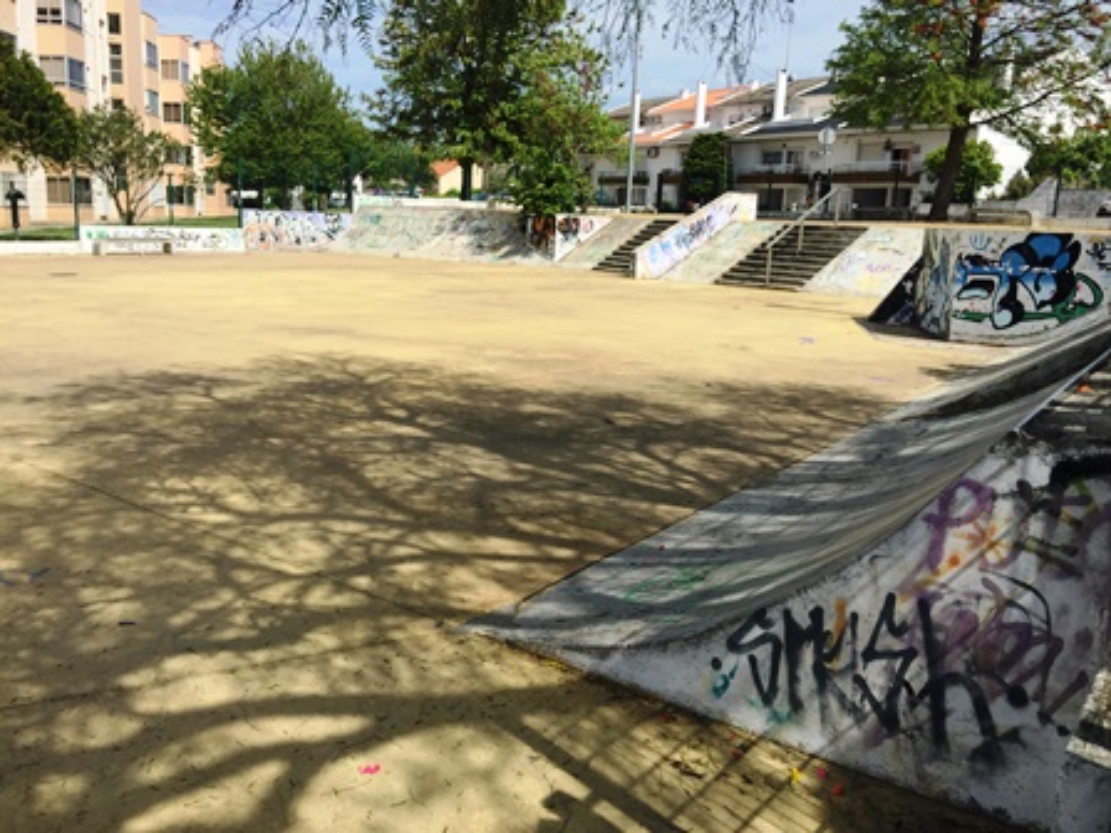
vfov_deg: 48.2
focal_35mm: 29
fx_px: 931
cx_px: 556
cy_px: 416
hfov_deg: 61.7
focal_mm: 4.15
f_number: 2.2
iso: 32
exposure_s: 1/2639
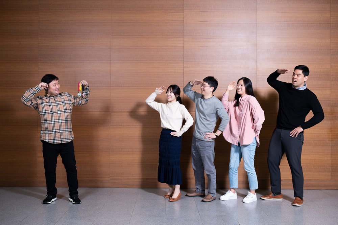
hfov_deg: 48.5
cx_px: 169
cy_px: 112
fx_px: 375
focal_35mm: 40
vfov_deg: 33.3
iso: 800
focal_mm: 40
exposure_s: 1/125
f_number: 6.3
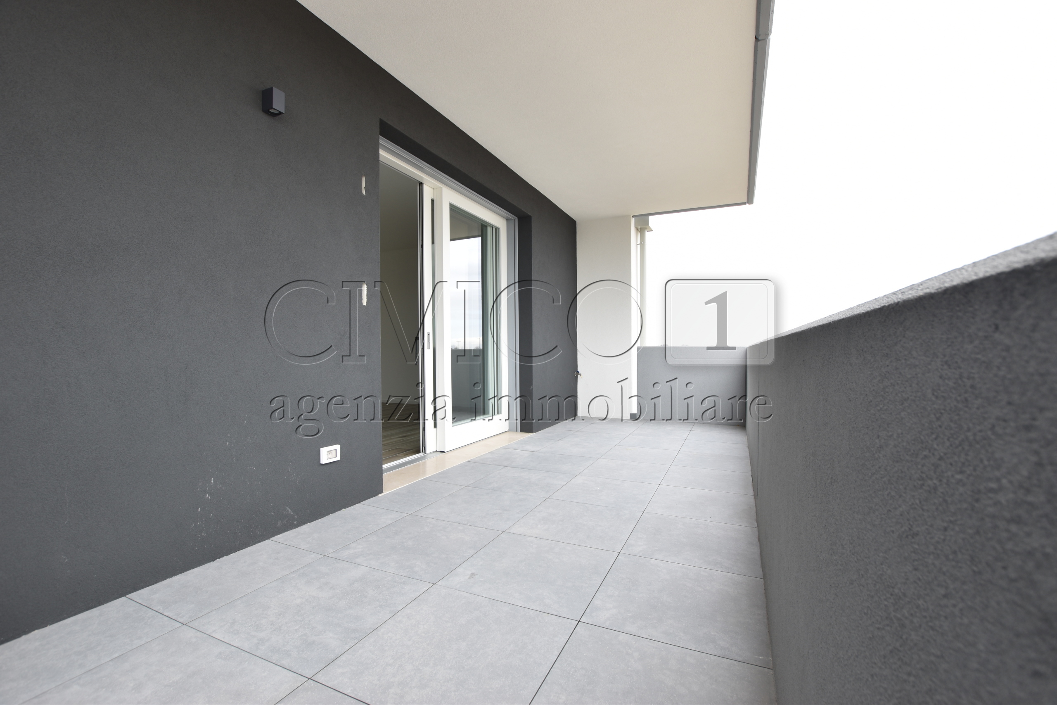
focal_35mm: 15
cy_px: 352
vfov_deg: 77.3
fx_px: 440
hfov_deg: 100.4
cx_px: 528
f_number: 7.1
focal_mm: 10
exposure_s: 1/30
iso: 100
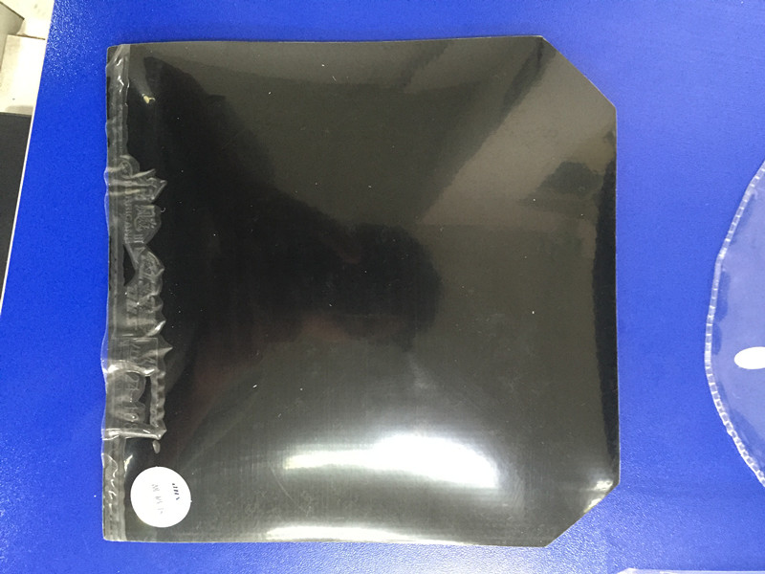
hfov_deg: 61.7
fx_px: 641
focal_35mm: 29
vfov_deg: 48.2
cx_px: 382
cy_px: 287
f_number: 2.2
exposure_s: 1/15
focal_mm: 4.15
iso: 250
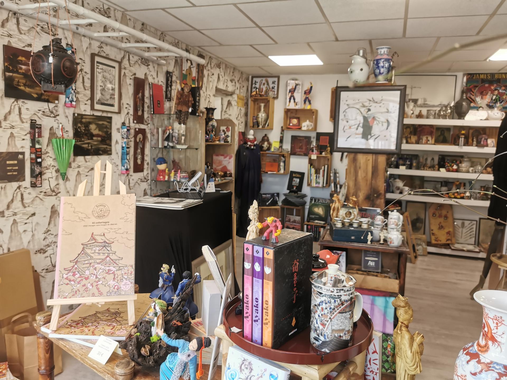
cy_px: 190
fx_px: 395
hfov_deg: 65.3
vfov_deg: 51.4
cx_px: 254
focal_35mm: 27
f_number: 1.6
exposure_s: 1/99.9
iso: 64
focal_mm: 5.56
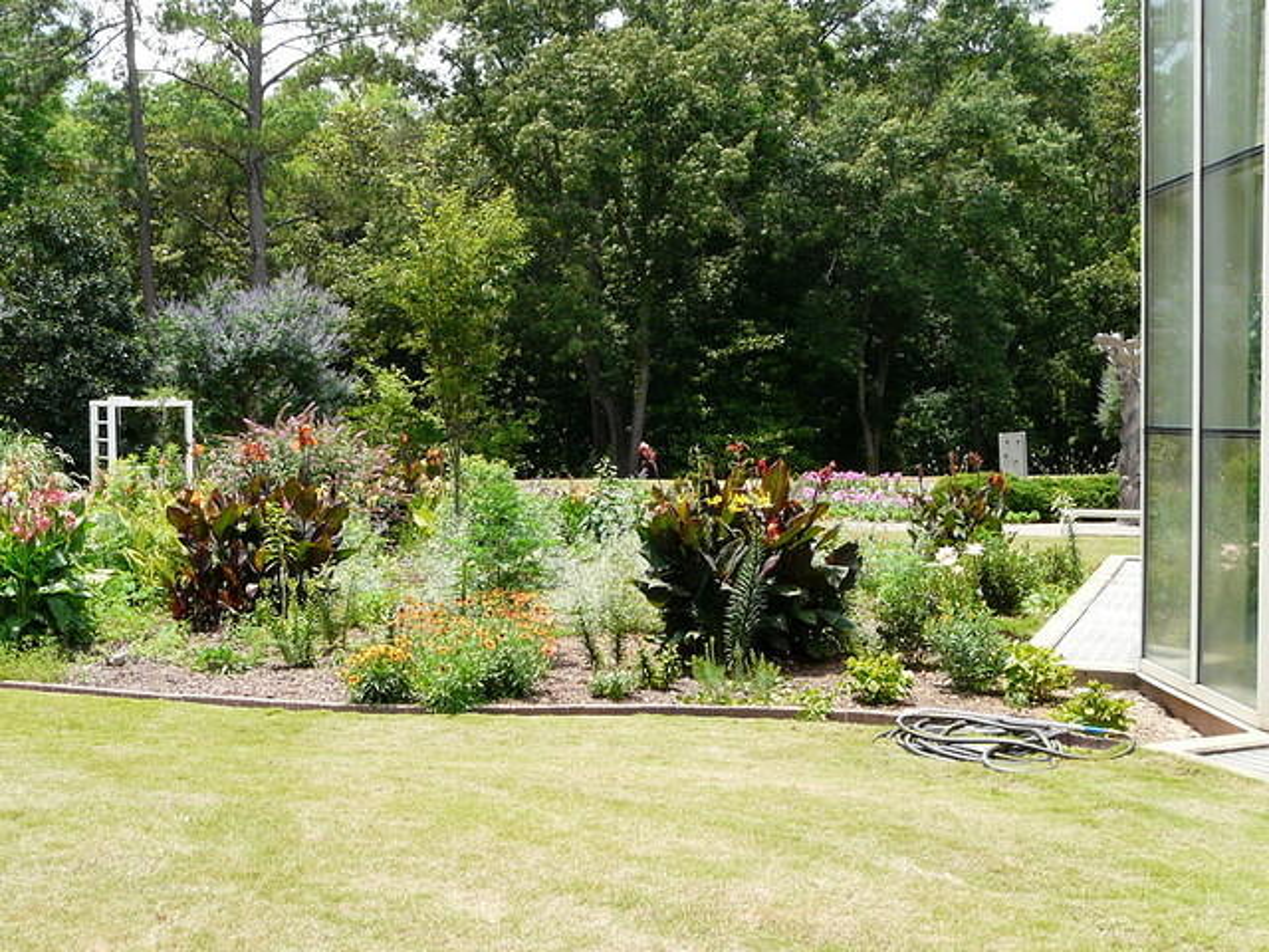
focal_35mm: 41
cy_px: 476
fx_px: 1503
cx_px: 634
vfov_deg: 35.1
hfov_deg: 45.8
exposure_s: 1/200
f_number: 5.6
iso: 100
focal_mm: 5.3
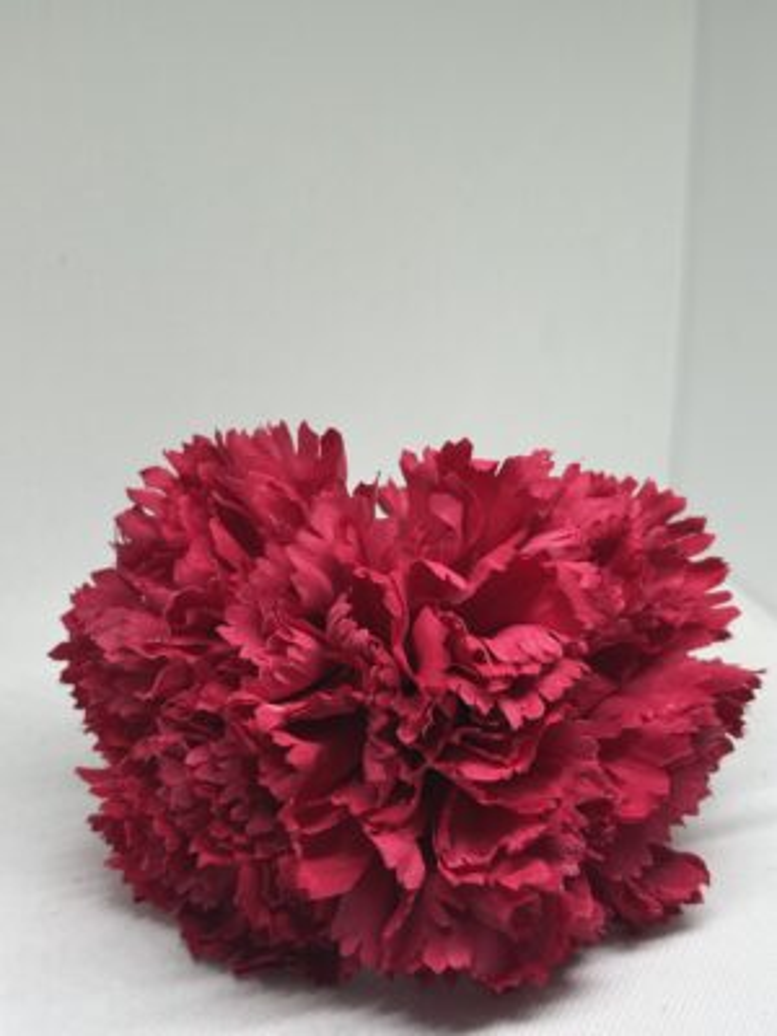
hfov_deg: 28.0
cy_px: 518
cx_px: 388
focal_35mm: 52
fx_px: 1556
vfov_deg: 36.8
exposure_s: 1/178
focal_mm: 5.96
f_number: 1.6
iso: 40
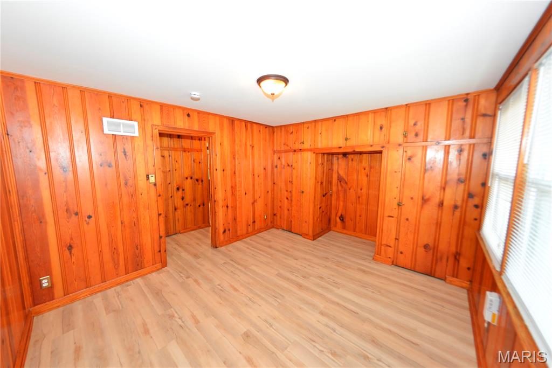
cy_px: 184
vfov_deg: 73.8
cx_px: 276
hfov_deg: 96.7
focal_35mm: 16
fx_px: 245
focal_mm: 16
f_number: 4
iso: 400
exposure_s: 1/60
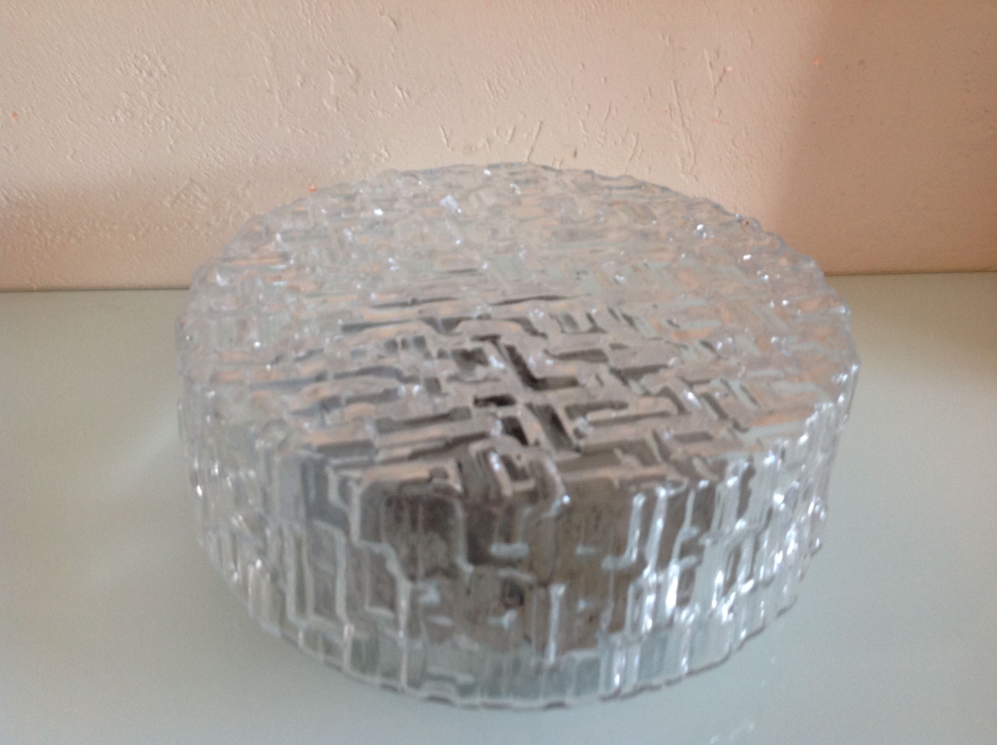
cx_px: 498
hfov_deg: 52.7
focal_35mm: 35
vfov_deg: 40.6
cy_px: 372
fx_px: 1007
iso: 100
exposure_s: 1/15
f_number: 2.4
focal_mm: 4.28
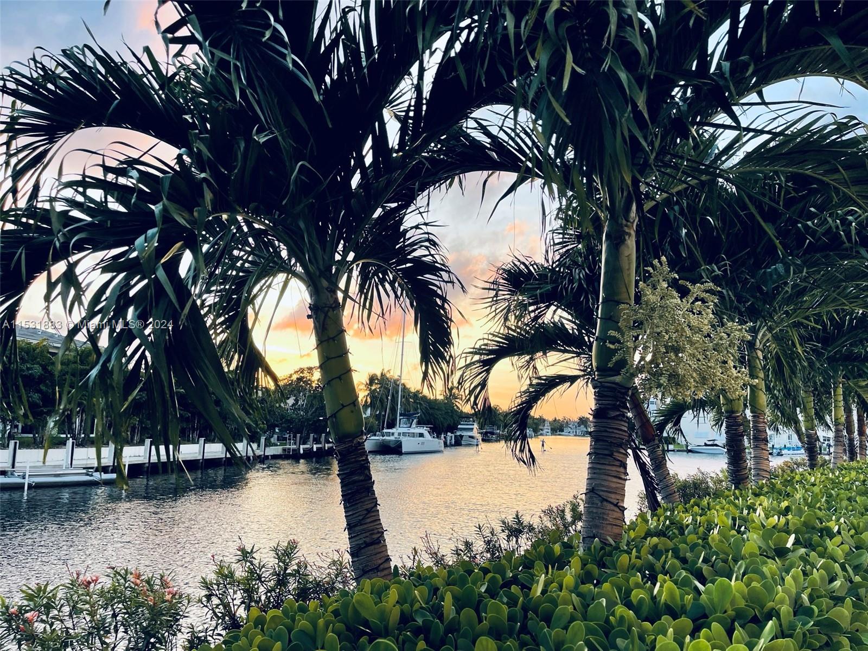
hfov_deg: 67.3
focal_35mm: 26
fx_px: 652
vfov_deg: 53.1
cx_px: 434
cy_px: 326
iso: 32
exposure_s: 1/208
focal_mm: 5.1
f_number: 1.6
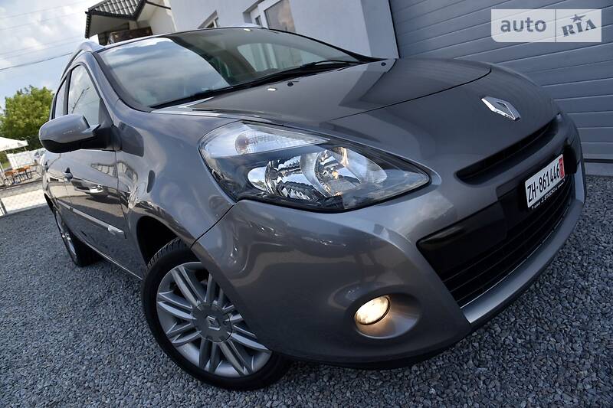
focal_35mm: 24
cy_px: 204
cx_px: 306
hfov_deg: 73.8
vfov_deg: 53.1
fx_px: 409
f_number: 8
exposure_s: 1/250
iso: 200
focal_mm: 24
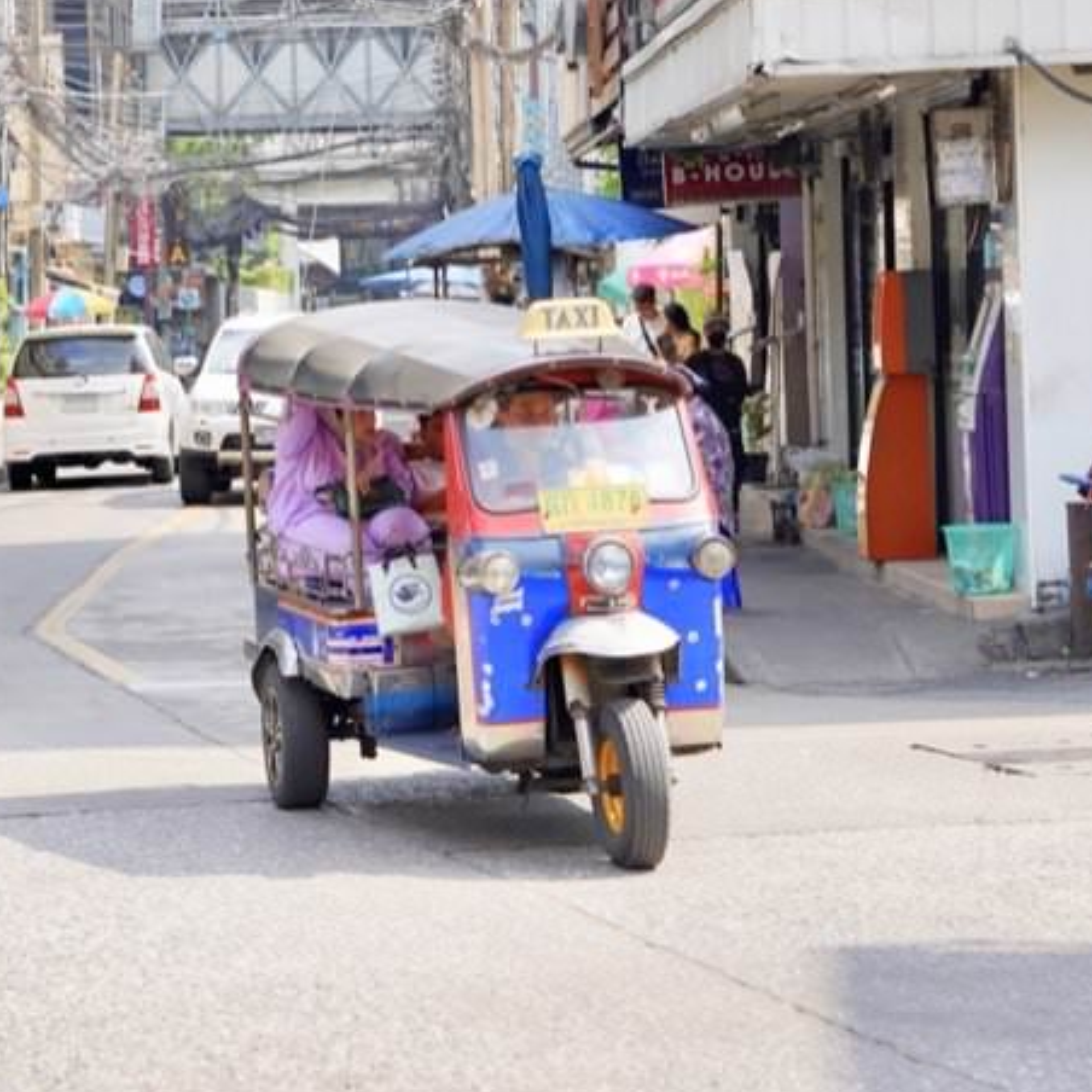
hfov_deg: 14.1
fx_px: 4426
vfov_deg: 14.0
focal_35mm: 124
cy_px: 329
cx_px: 403
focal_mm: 66
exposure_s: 1/250
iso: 100
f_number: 5
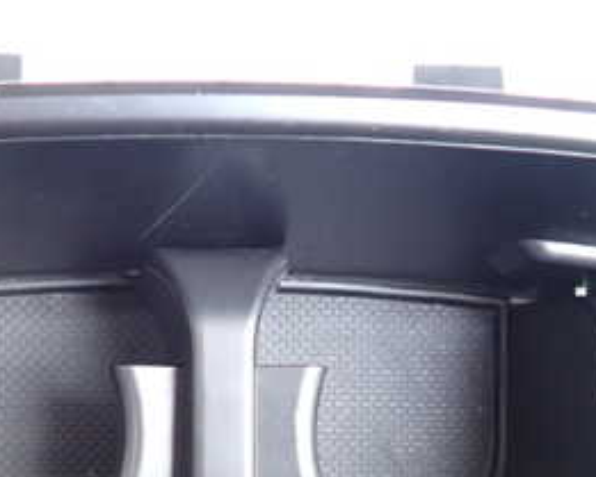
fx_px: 988
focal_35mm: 56
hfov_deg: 33.3
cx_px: 199
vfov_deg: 26.3
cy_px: 427
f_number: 2
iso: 400
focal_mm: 4.5
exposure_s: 1/30
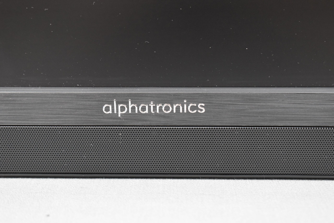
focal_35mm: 82
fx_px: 765
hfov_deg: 24.6
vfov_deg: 16.6
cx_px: 167
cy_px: 112
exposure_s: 1/60
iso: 2500
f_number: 5.6
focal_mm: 55
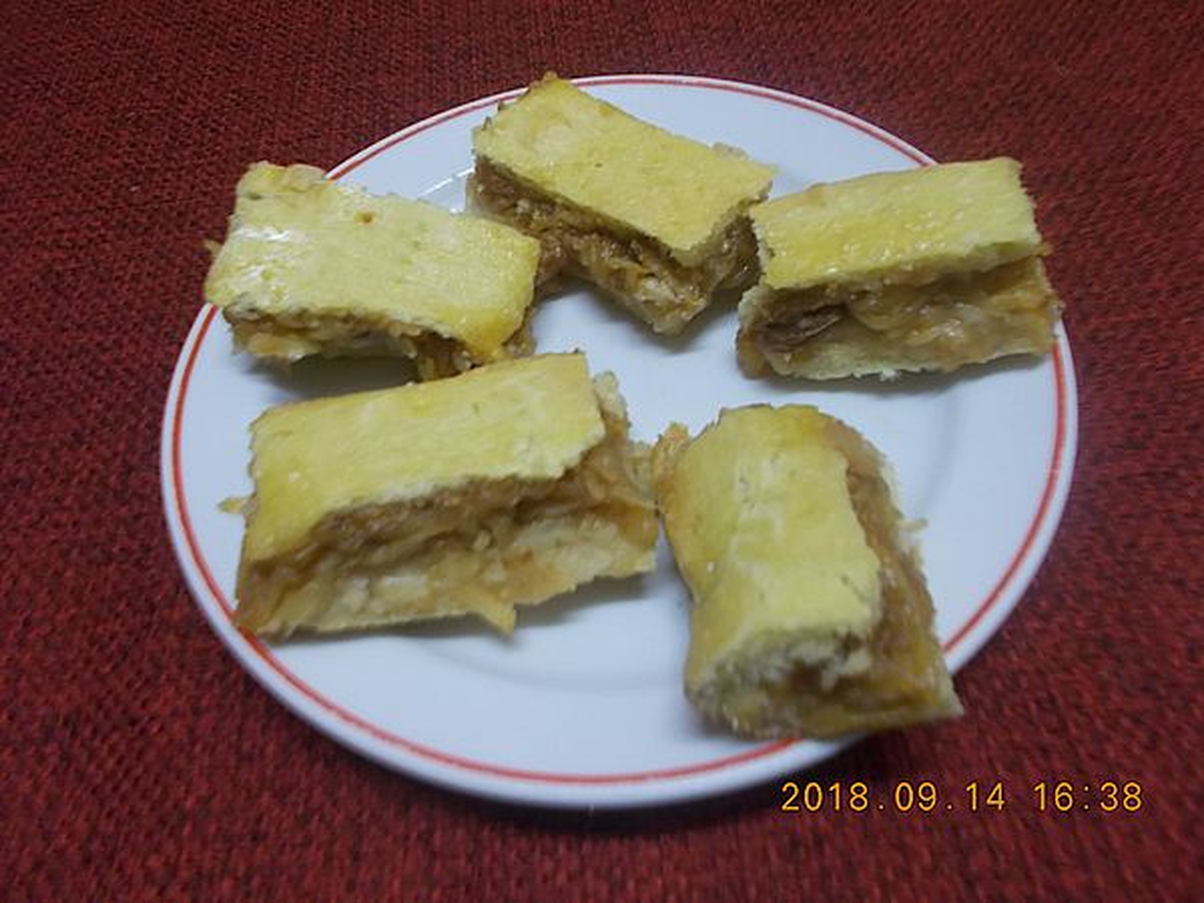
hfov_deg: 67.3
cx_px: 602
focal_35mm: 26
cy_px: 452
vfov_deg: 53.1
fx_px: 904
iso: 200
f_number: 3.2
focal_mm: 4.6
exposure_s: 1/6
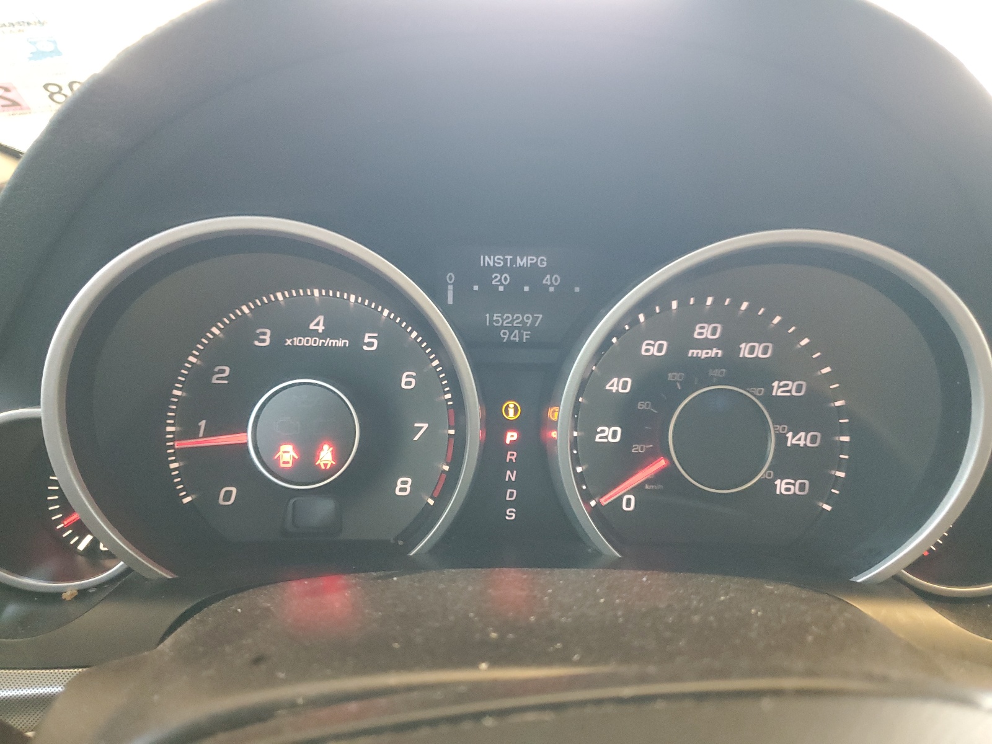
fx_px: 745
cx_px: 496
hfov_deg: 67.3
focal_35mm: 26
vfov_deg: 53.1
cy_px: 372
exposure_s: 1/40
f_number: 1.5
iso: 317
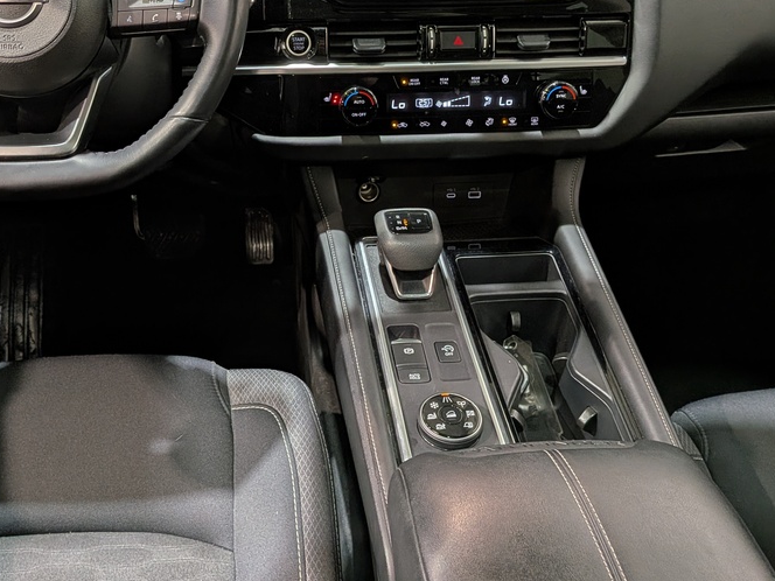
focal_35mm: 37
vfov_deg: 38.1
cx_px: 342
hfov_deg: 50.0
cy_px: 177
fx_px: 828
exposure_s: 1/30
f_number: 1.7
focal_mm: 4.53
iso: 53
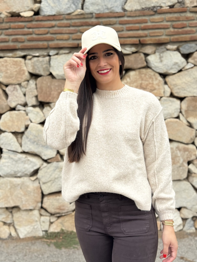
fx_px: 364
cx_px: 98
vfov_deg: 39.7
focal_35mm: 48
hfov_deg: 30.3
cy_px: 131
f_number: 1.78
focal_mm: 6.76
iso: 64
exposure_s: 1/792
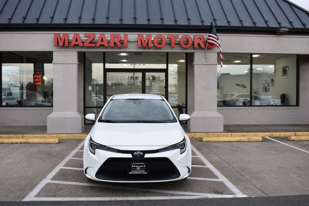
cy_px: 103
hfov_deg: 55.1
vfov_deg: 38.3
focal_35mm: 34
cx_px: 154
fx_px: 296
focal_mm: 23
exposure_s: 1/125
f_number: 5.6
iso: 280
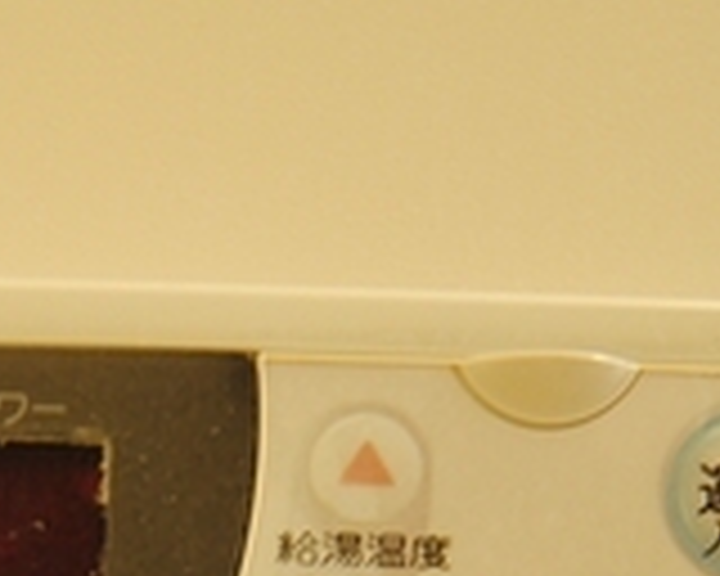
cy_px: 824
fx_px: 959
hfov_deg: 40.0
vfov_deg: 26.2
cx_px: 180
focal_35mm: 45
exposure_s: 1.3
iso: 100
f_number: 4.5
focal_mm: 8
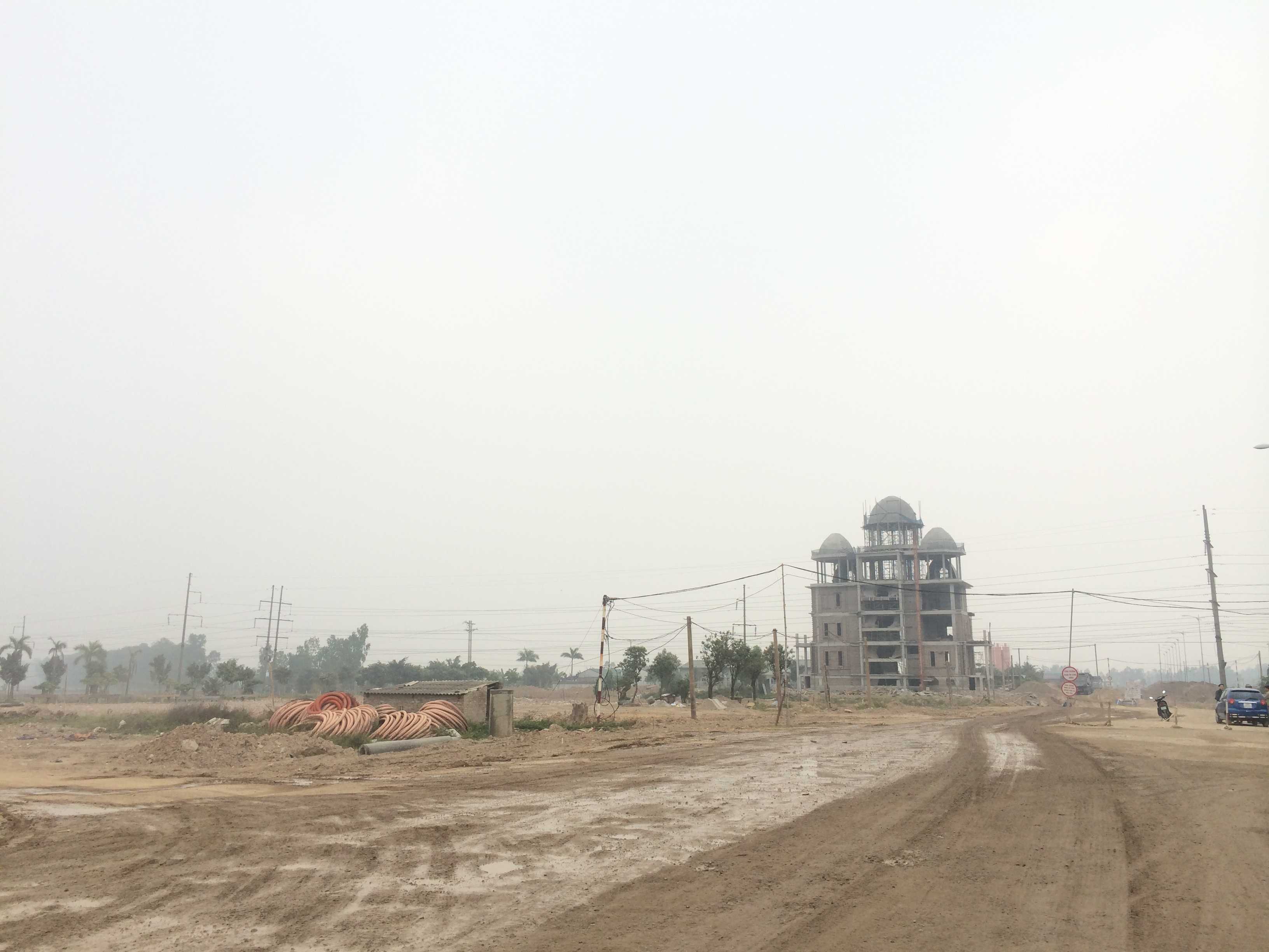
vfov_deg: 46.8
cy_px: 476
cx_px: 634
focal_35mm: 30
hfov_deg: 60.0
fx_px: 1100
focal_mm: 4.12
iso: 32
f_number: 2.2
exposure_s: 1/1053
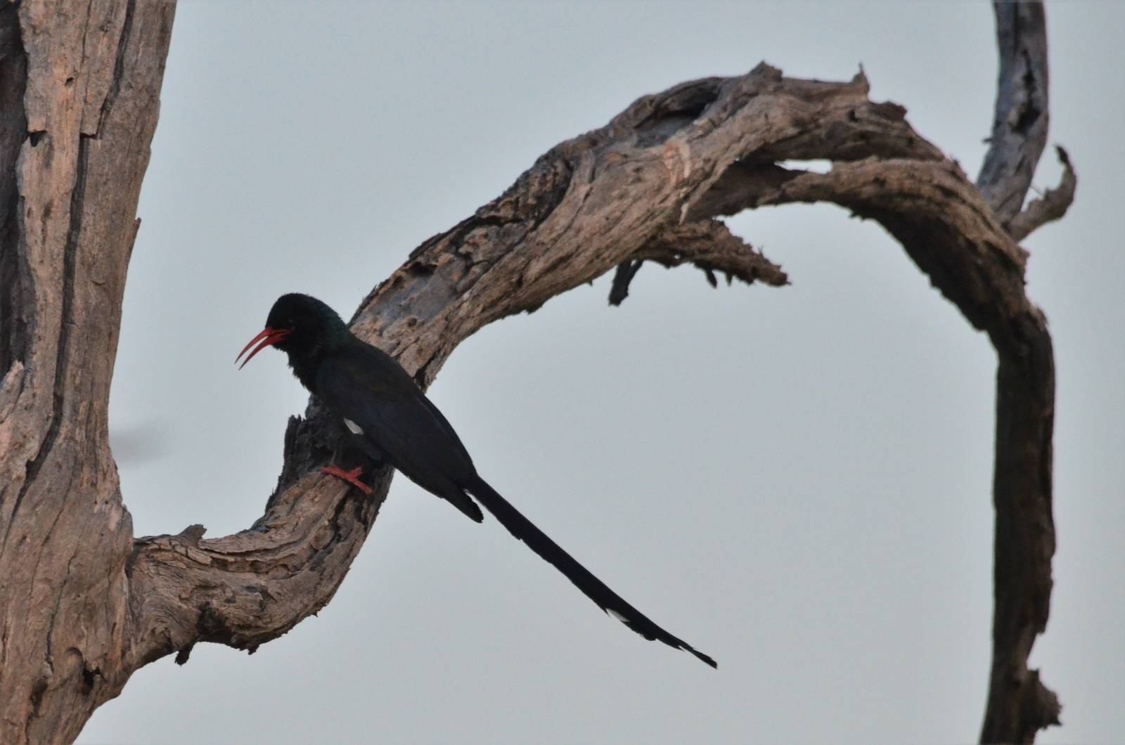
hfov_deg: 2.8
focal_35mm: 750
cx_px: 562
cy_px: 372
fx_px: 23391
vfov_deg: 1.8
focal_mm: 500
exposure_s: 1/1250
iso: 2500
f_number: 9
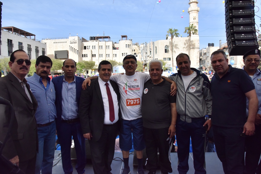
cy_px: 87
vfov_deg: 53.1
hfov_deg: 73.7
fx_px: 174
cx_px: 130
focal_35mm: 24
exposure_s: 1/1000
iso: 2500
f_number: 16
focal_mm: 24
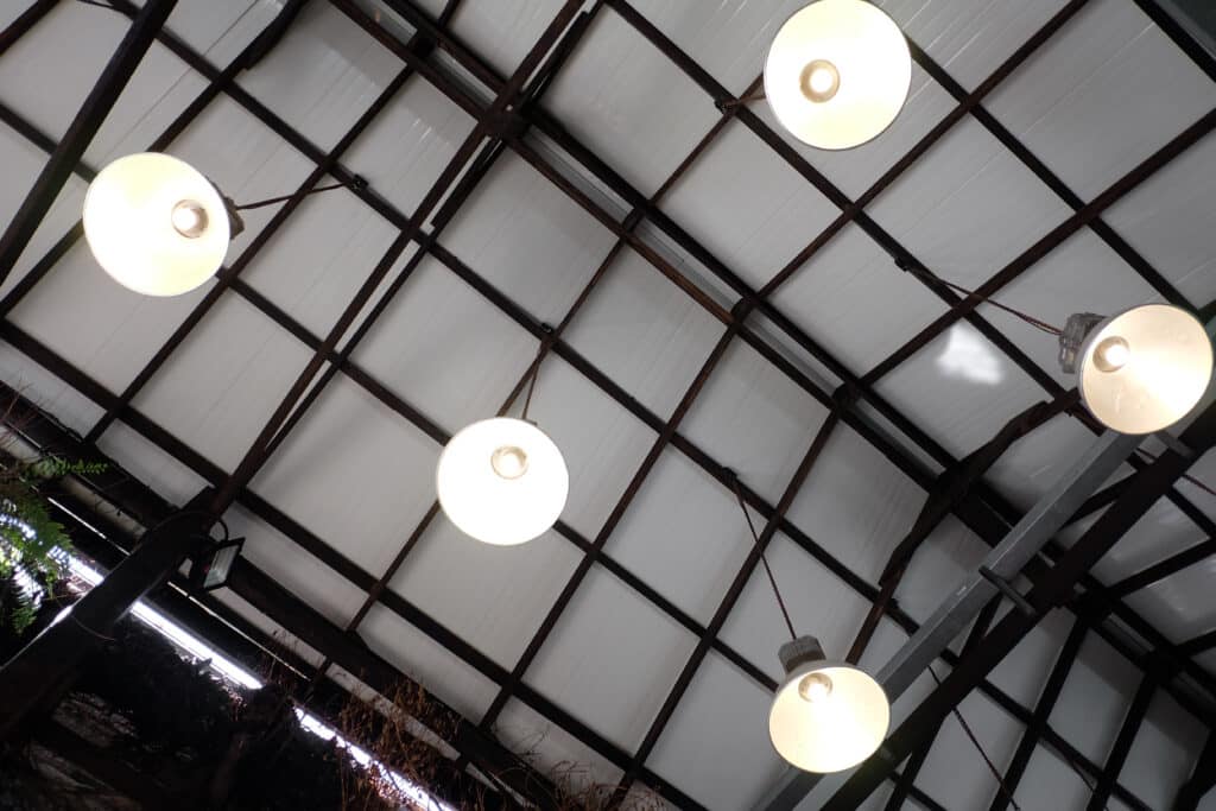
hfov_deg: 67.4
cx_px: 608
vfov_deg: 47.9
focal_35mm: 27
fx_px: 912
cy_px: 406
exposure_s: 1/125
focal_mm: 18
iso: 200
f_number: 2.2
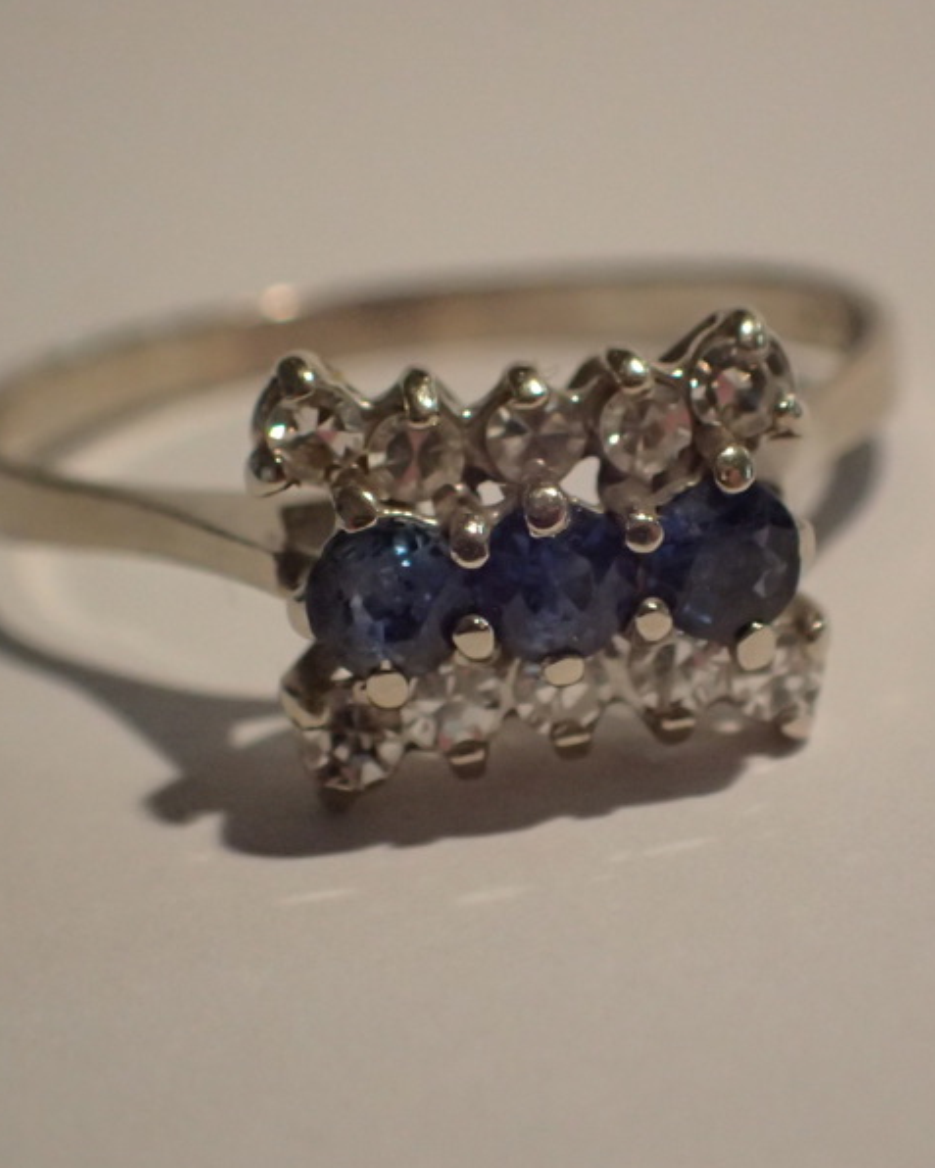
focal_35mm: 131
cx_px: 568
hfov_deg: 11.8
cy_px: 584
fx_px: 4530
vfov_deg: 14.7
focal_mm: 18
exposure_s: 1/125
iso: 800
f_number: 4.9
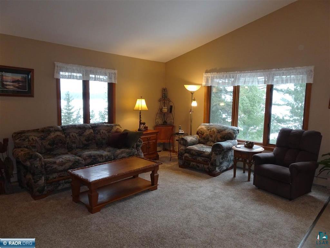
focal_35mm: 24
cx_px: 165
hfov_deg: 71.6
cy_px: 124
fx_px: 229
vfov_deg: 56.8
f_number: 3.5
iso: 160
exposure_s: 1/30
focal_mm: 4.1
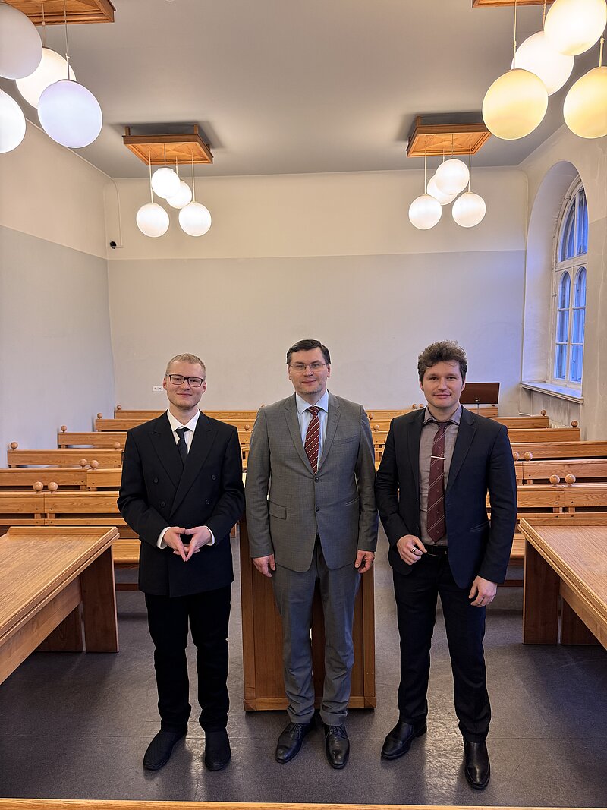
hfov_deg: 56.8
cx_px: 304
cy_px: 405
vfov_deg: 71.6
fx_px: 561
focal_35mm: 24
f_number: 1.78
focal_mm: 6.76
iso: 160
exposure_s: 1/50
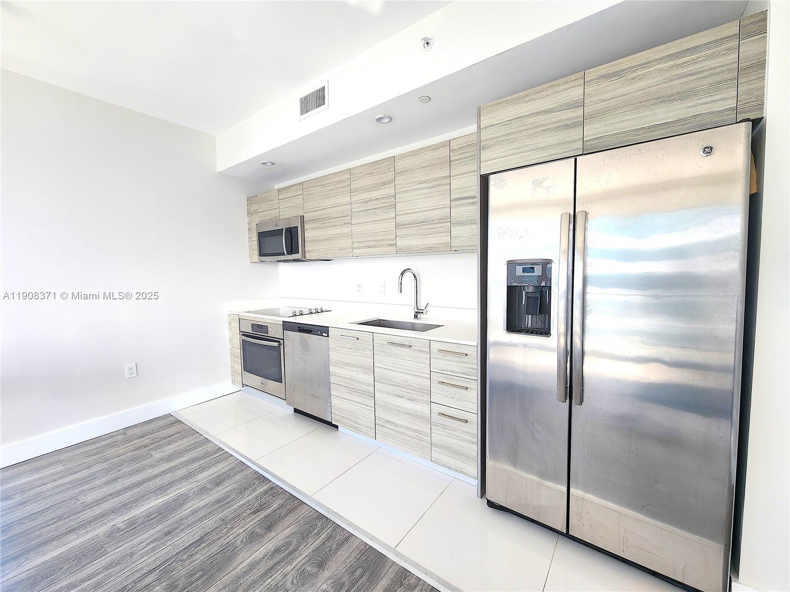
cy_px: 296
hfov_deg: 106.2
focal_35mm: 13
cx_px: 395
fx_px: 297
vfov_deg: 89.9
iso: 64
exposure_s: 1/60
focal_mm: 2.2
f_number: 2.2
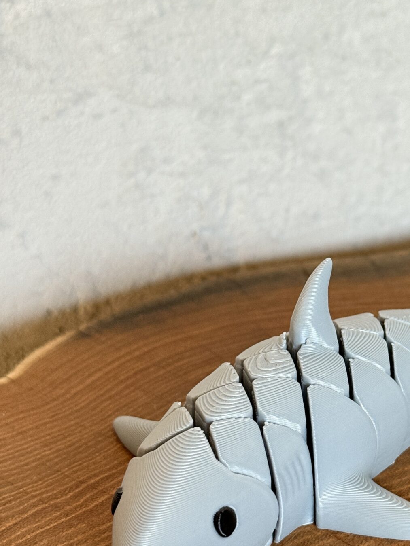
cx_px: 369
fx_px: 1437
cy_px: 321
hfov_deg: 16.0
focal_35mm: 91
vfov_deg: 21.5
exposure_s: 1/37
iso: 250
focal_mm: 6.76
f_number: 1.78
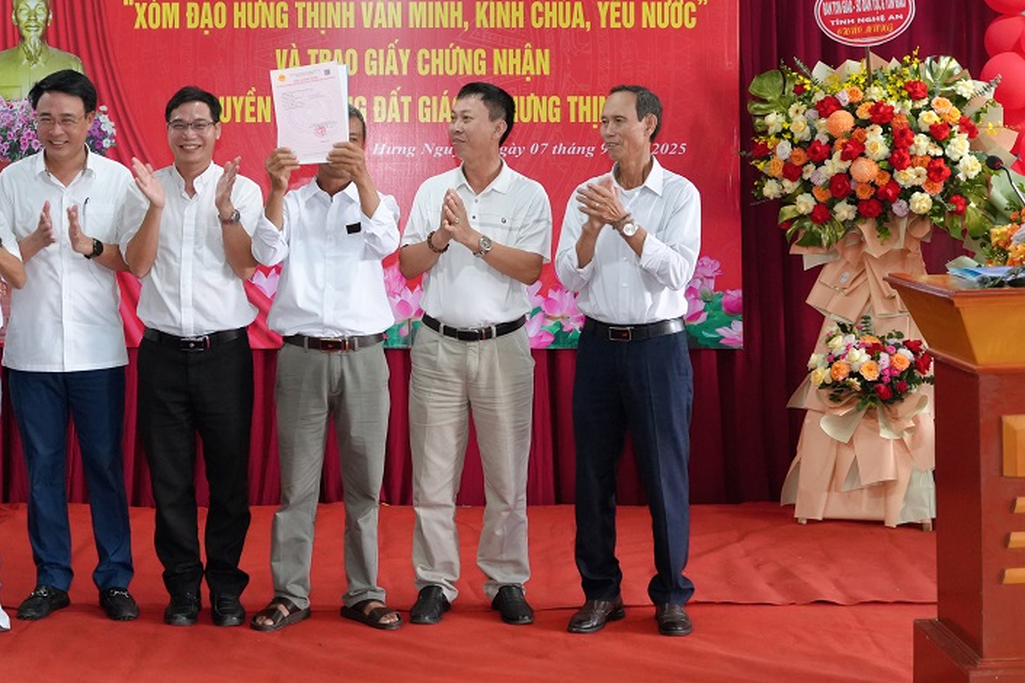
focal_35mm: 63
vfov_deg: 21.4
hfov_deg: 31.6
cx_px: 331
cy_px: 173
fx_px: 1794
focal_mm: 25
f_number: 2.8
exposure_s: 1/125
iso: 1000
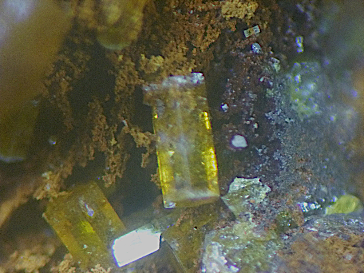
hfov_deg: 19.6
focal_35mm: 100
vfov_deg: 14.8
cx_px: 182
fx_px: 1052
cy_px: 136
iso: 400
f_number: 5.7
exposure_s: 1/15
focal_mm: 18
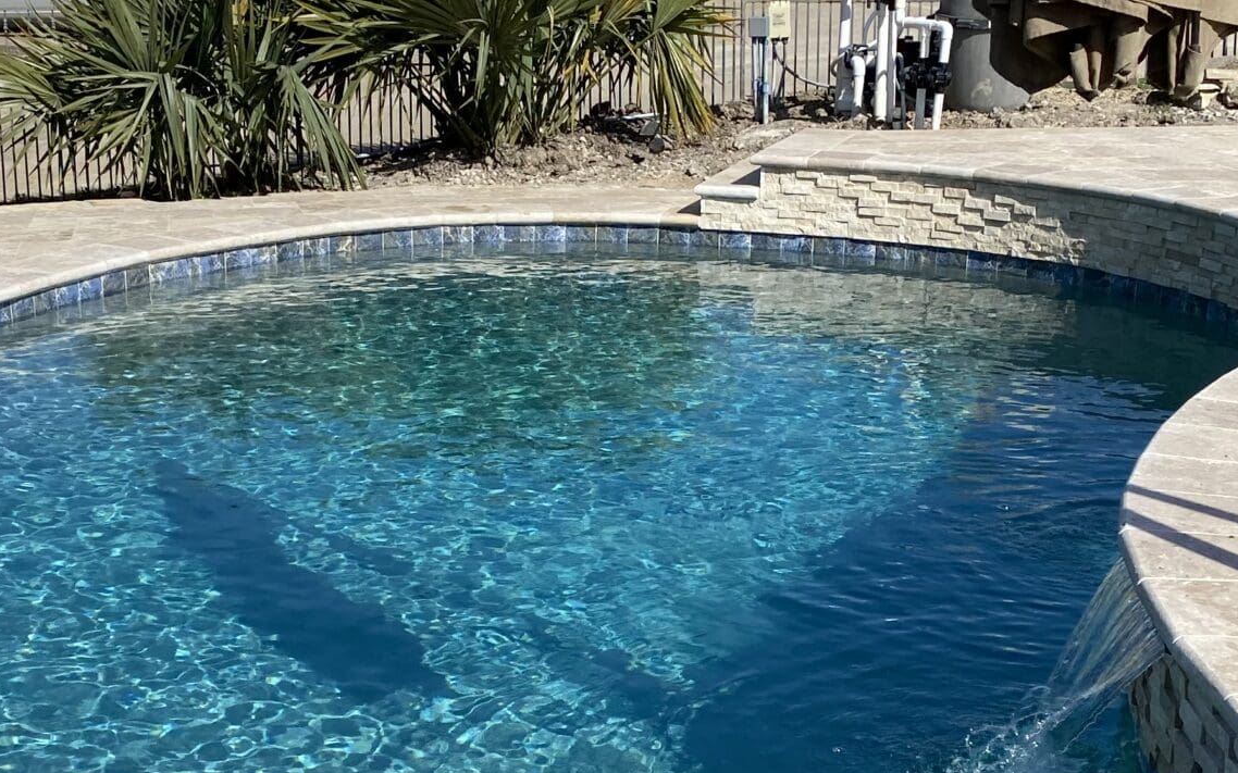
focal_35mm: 62
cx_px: 603
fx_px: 2092
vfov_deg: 20.9
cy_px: 522
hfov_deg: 33.0
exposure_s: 1/3401
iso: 32
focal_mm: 4.25
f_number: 1.8
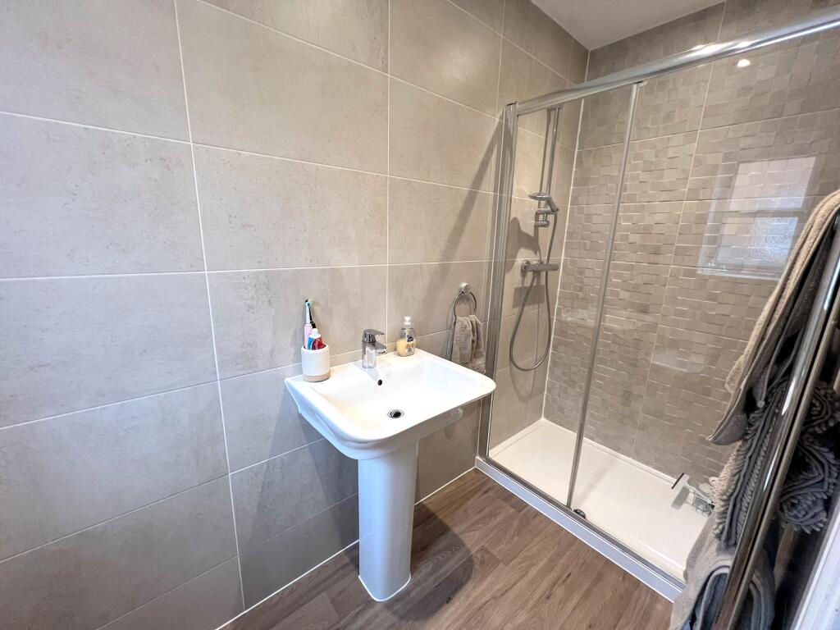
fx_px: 315
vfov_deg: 89.9
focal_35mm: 13
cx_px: 420
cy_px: 315
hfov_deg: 106.2
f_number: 1.8
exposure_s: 1/50
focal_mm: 1.57
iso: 160
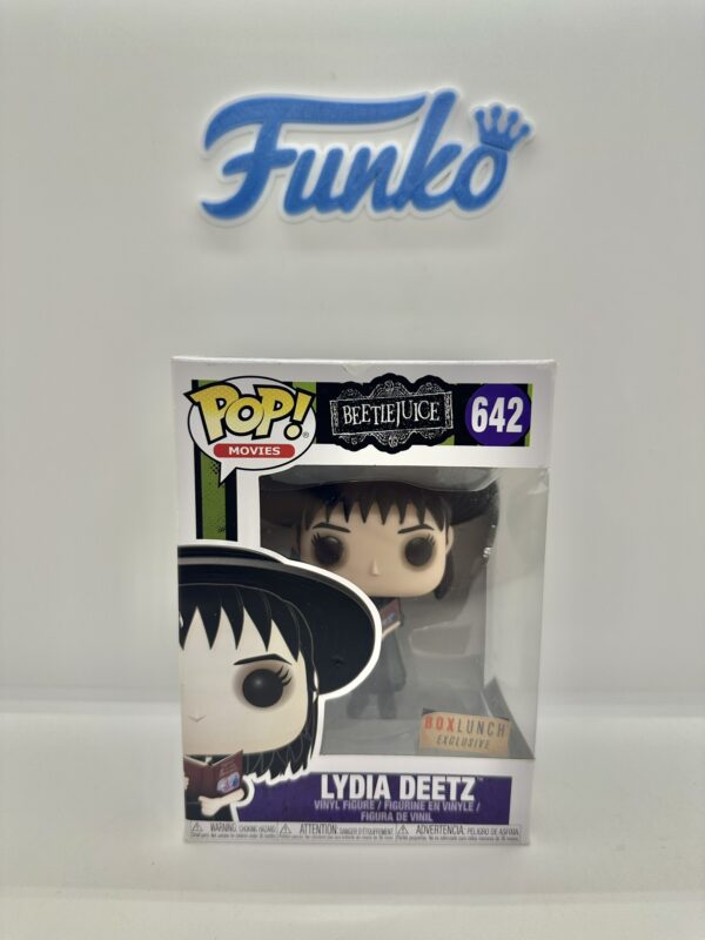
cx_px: 352
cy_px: 470
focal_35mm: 24
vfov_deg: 71.6
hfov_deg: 56.8
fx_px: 652
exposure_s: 1/262
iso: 80
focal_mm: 6.86
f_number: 1.78
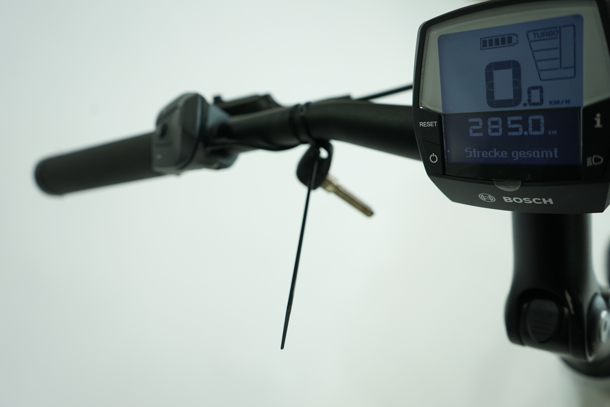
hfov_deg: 63.7
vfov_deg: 45.0
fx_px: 491
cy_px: 204
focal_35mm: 29
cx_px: 305
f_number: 4
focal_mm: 29
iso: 800
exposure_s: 1/200
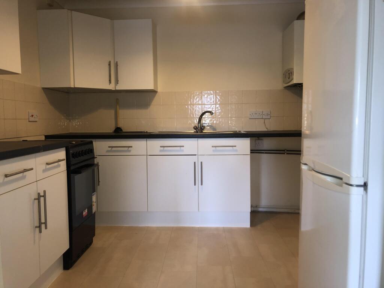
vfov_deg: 49.7
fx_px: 311
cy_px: 144
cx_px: 192
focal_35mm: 28
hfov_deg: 63.4
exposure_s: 1/17
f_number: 1.8
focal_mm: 3.99
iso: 64
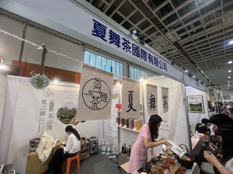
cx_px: 116
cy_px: 87
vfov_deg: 89.9
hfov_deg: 106.2
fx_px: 88
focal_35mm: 13
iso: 125
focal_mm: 1.57
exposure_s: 1/120
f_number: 1.8
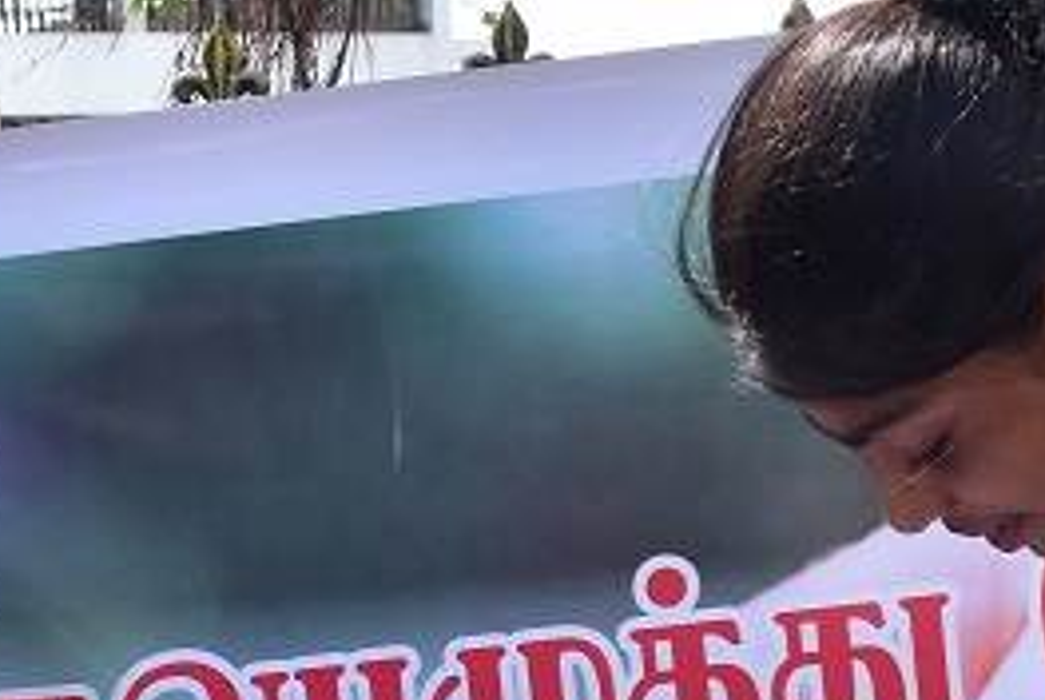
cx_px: 223
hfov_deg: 16.5
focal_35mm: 123
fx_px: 3574
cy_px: 760
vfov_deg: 11.0
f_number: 9
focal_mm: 18
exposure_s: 1/200
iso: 320
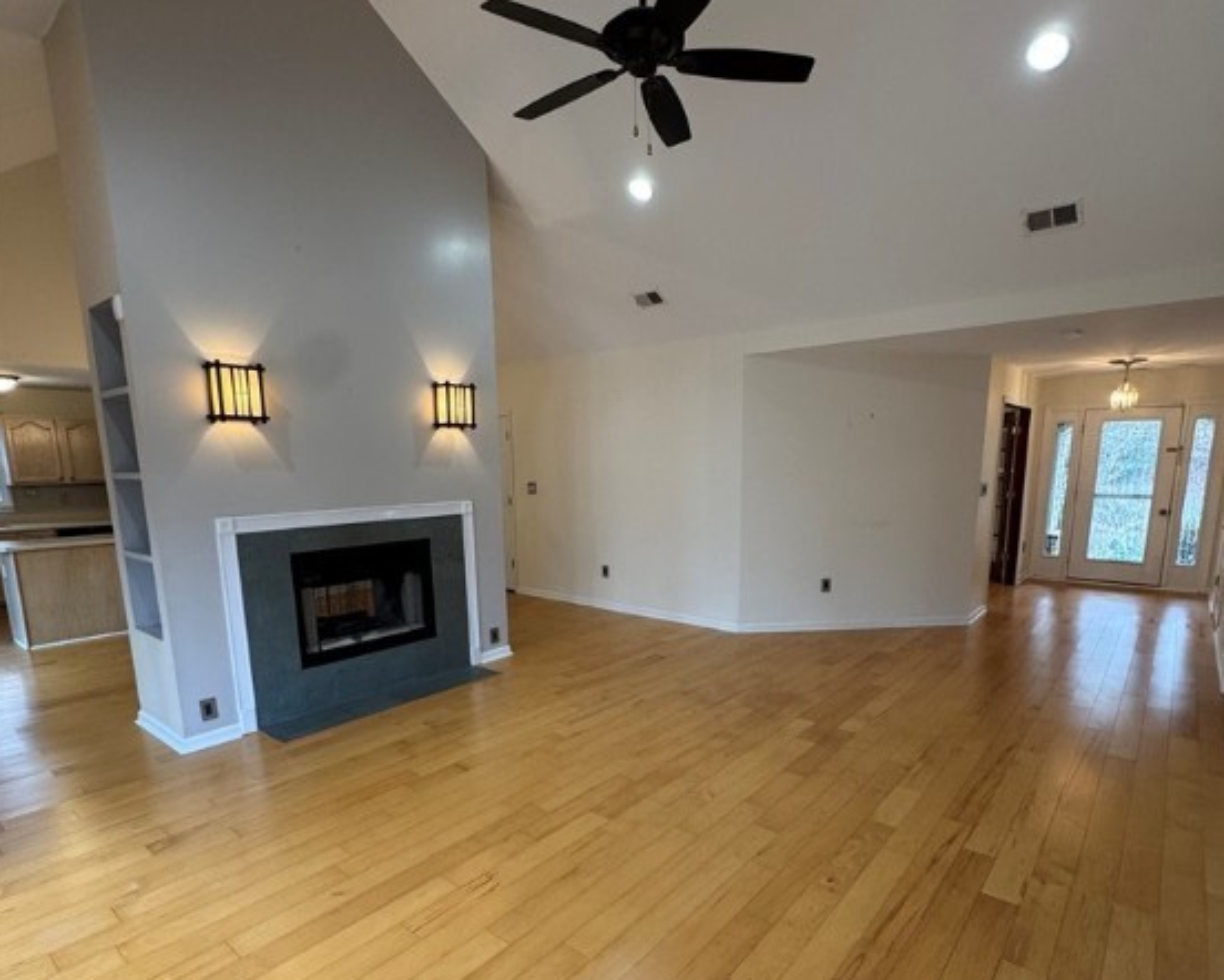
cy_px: 583
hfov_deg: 83.3
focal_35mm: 19
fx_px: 689
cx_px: 625
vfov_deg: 70.2
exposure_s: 1/60
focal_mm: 2.22
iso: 160
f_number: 2.2
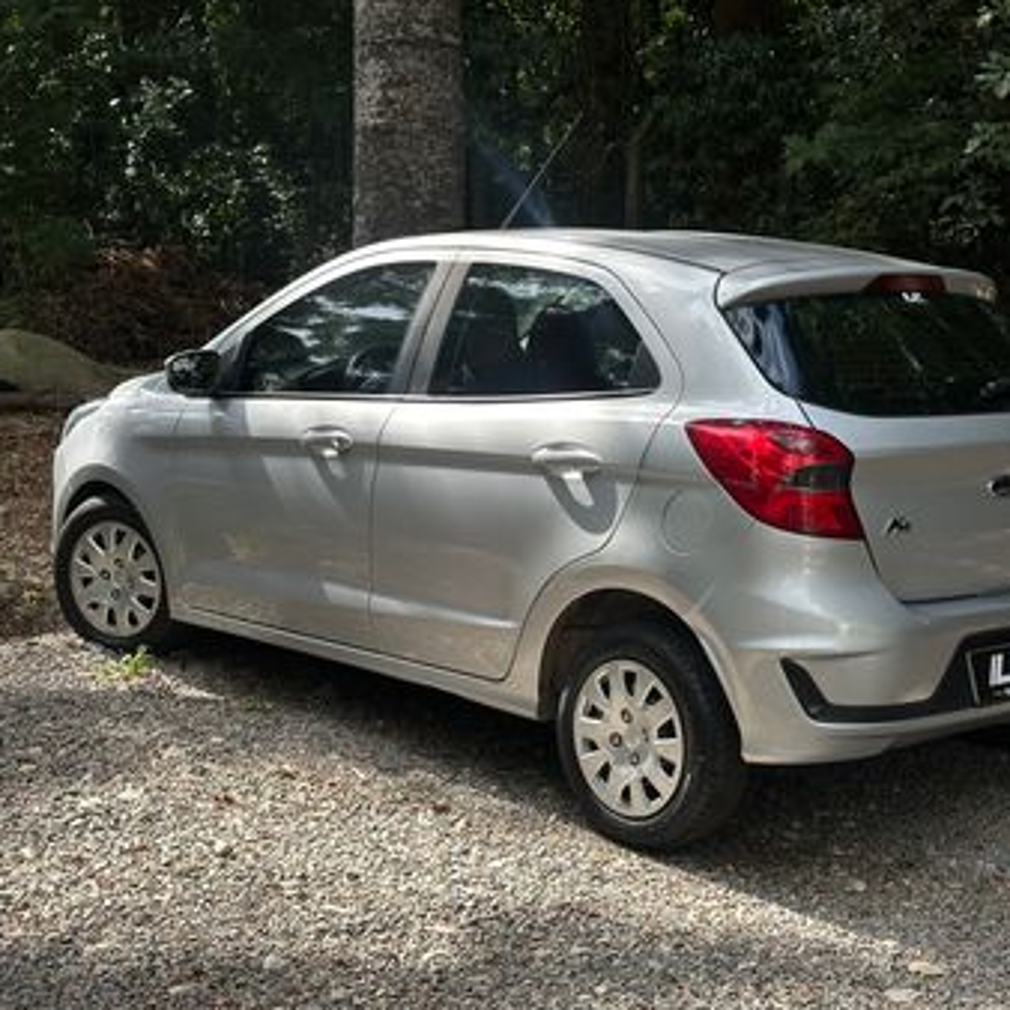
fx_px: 1948
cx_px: 628
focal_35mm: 59
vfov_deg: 29.1
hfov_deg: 29.0
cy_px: 508
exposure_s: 1/810
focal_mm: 6.86
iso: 64
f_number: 1.78
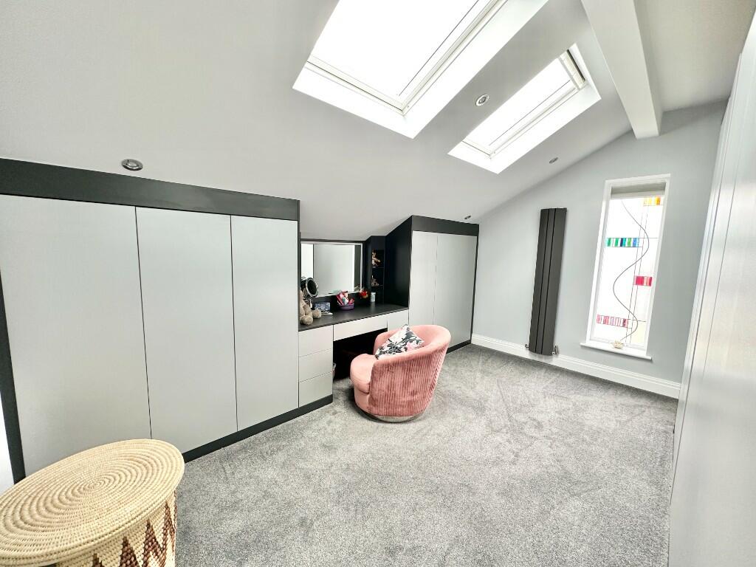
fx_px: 306
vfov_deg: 85.7
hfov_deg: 102.1
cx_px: 378
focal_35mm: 14
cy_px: 284
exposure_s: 1/99
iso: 160
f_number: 2.2
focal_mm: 2.22
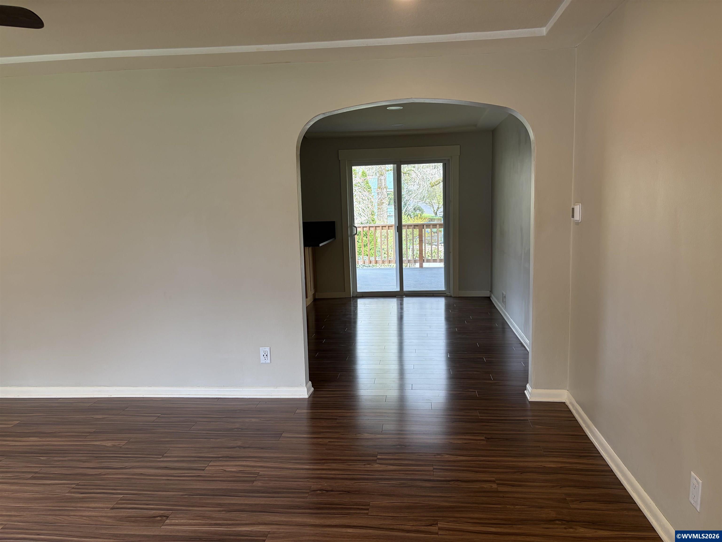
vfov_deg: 53.1
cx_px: 361
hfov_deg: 67.3
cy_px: 271
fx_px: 542
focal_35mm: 26
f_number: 1.6
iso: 80
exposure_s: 1/120
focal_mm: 5.96
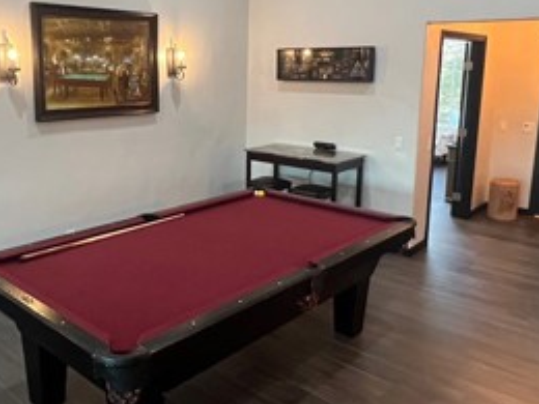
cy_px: 157
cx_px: 187
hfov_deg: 55.8
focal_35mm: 32
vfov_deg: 43.9
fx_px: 498
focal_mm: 1.57
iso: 320
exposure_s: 1/60
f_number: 1.8
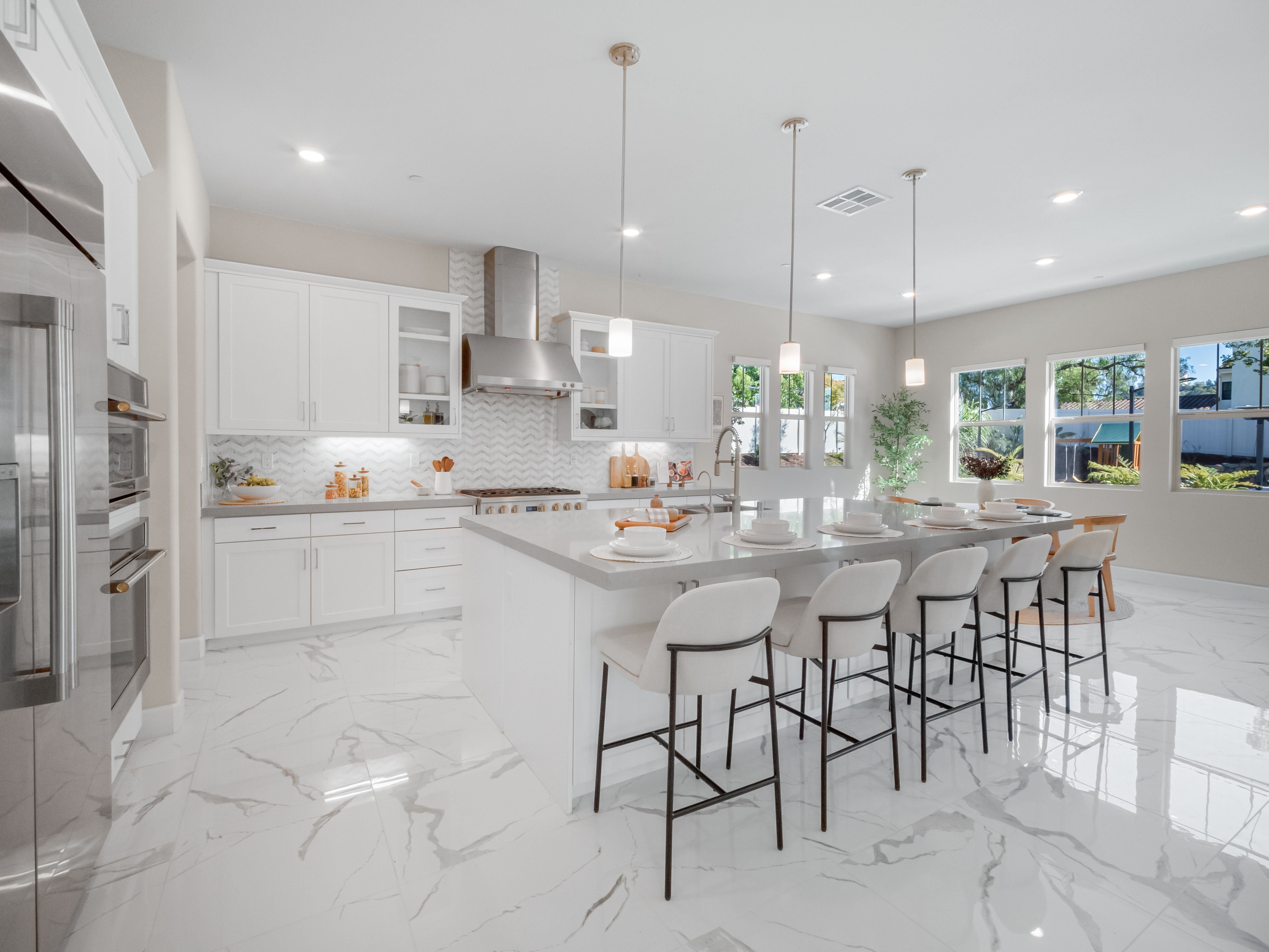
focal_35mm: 14
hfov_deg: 102.1
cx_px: 634
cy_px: 476
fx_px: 513
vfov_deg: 85.7
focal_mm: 7
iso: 1000
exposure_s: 1/60
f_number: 7.1
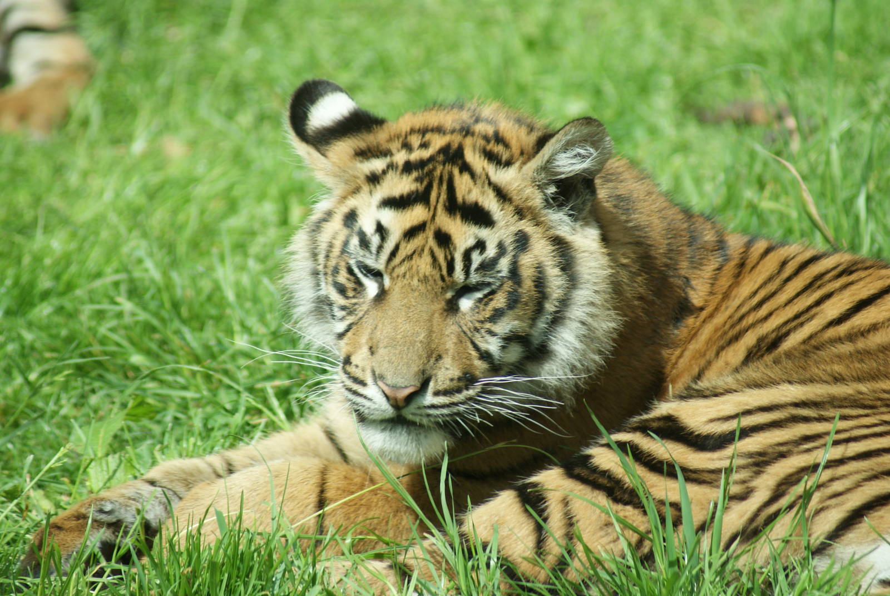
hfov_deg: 4.6
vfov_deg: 3.1
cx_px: 445
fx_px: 11138
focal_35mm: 450
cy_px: 298
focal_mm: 300
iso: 250
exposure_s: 1/500
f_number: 5.6
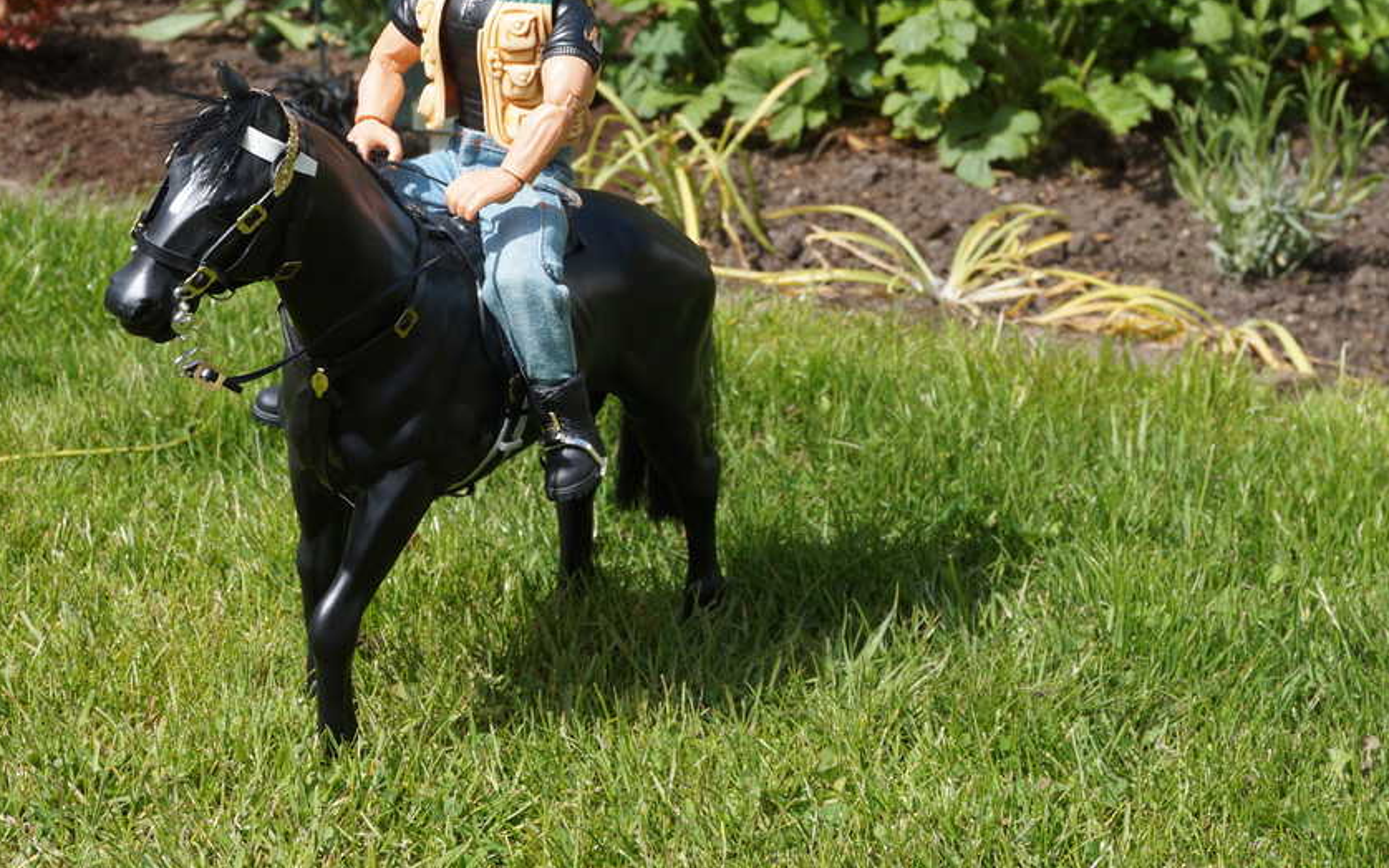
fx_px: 2991
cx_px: 663
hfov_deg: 26.1
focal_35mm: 79
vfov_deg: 16.5
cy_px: 232
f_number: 8
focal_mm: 36
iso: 200
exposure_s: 1/400
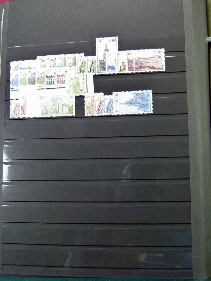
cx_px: 106
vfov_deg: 47.9
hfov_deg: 36.8
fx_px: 317
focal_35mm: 39
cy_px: 140
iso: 250
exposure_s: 1/60
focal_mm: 7
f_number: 3.1
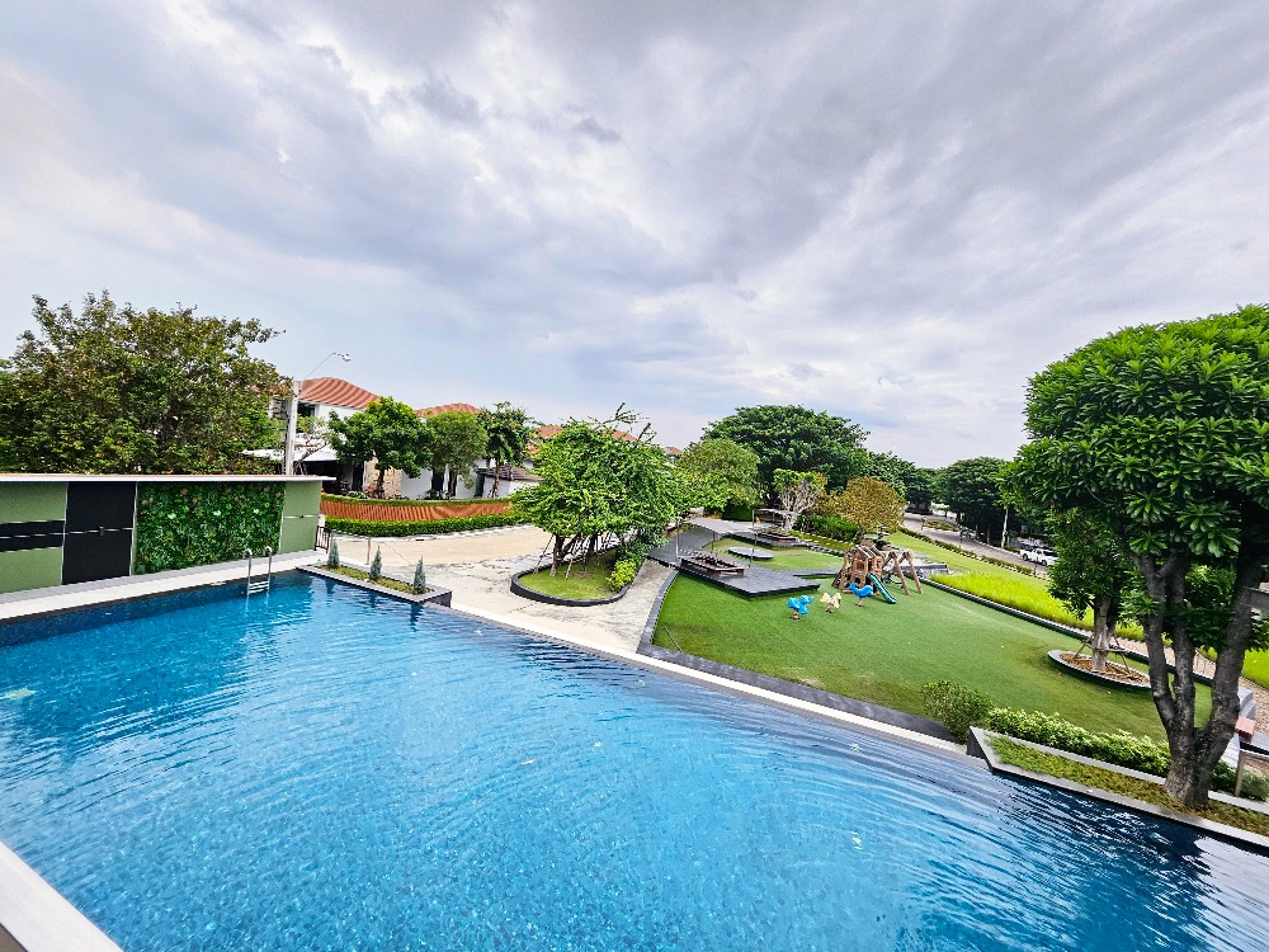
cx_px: 634
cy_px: 476
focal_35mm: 13
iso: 40
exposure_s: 1/250
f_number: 2.2
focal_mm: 1.74
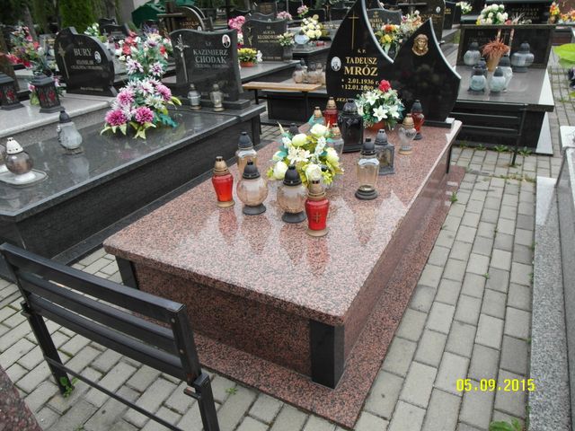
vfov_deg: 56.8
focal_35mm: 24
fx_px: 399
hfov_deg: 71.6
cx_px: 288
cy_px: 216
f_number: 3.4
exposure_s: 1/125
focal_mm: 5.2
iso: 80
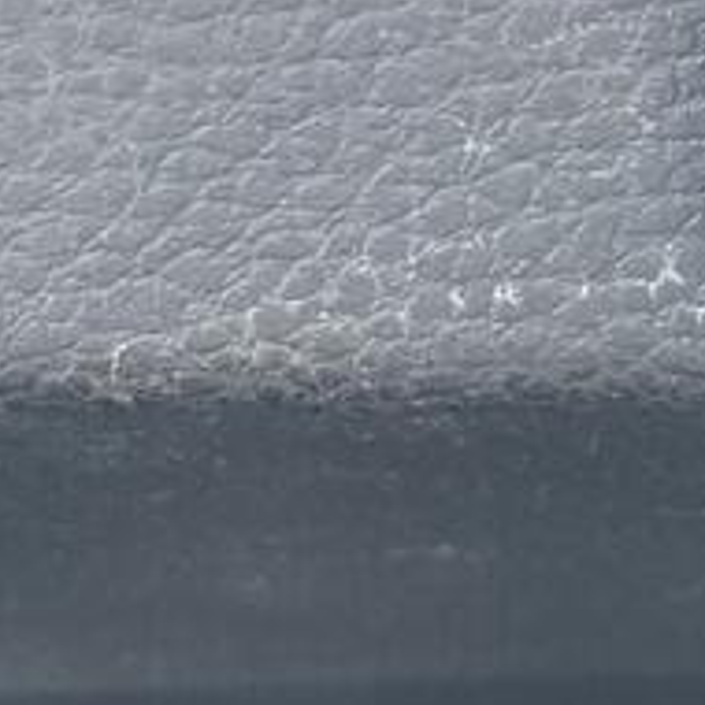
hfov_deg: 12.6
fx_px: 2857
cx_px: 1325
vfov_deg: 13.8
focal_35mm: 124
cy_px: -45
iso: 80
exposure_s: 1/121
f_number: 1.6
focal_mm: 4.2
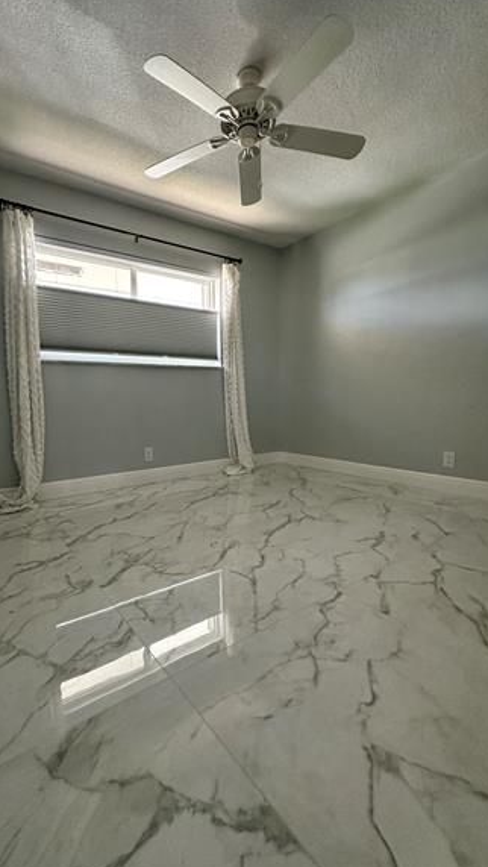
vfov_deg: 99.4
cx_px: 192
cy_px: 434
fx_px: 368
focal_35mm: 16
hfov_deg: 66.4
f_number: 2.2
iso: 160
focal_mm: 2.22
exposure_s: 1/99
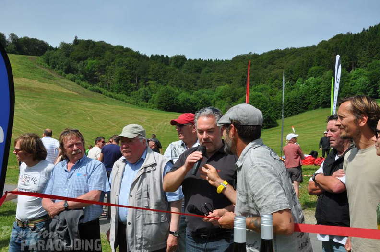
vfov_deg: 35.4
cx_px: 190
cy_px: 126
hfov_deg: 51.3
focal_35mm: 38
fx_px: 395
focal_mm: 25
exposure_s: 1/200
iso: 200
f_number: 14
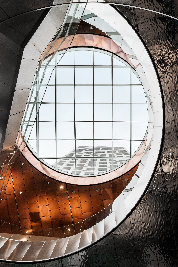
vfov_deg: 90.0
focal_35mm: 18
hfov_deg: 67.4
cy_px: 134
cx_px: 89
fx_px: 133
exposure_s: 1/100
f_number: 9
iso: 500
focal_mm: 18
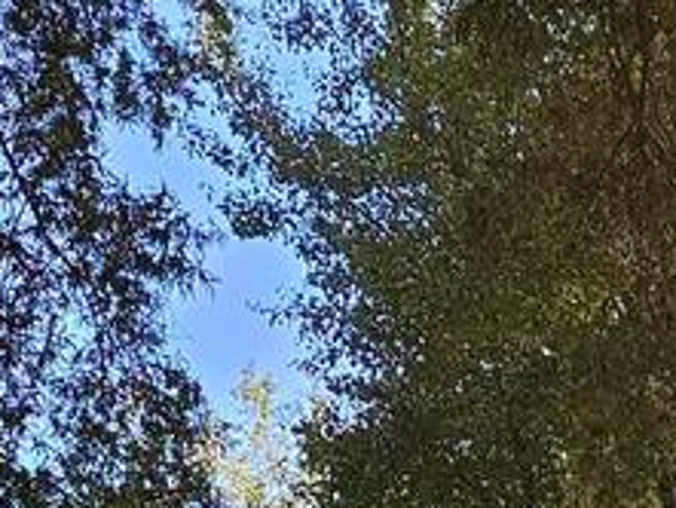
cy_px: 1307
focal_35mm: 150
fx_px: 2931
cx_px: 1376
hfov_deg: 11.7
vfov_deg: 8.8
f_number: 1.8
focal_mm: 5.4
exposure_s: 1/435
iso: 40
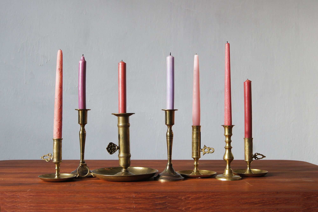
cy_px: 106
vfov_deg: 25.7
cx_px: 159
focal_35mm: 52
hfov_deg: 37.9
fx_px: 464
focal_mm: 35
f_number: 5.6
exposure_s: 1/100
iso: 400
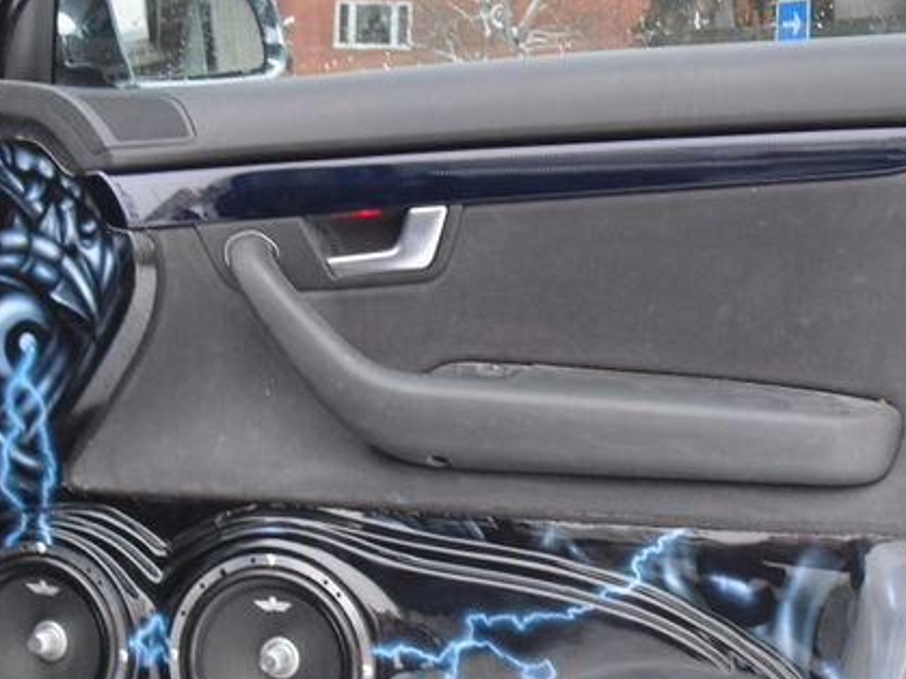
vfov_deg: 26.5
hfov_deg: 34.9
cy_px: 396
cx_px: 417
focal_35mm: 55
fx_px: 1439
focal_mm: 6.3
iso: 200
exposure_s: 1/10
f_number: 3.1
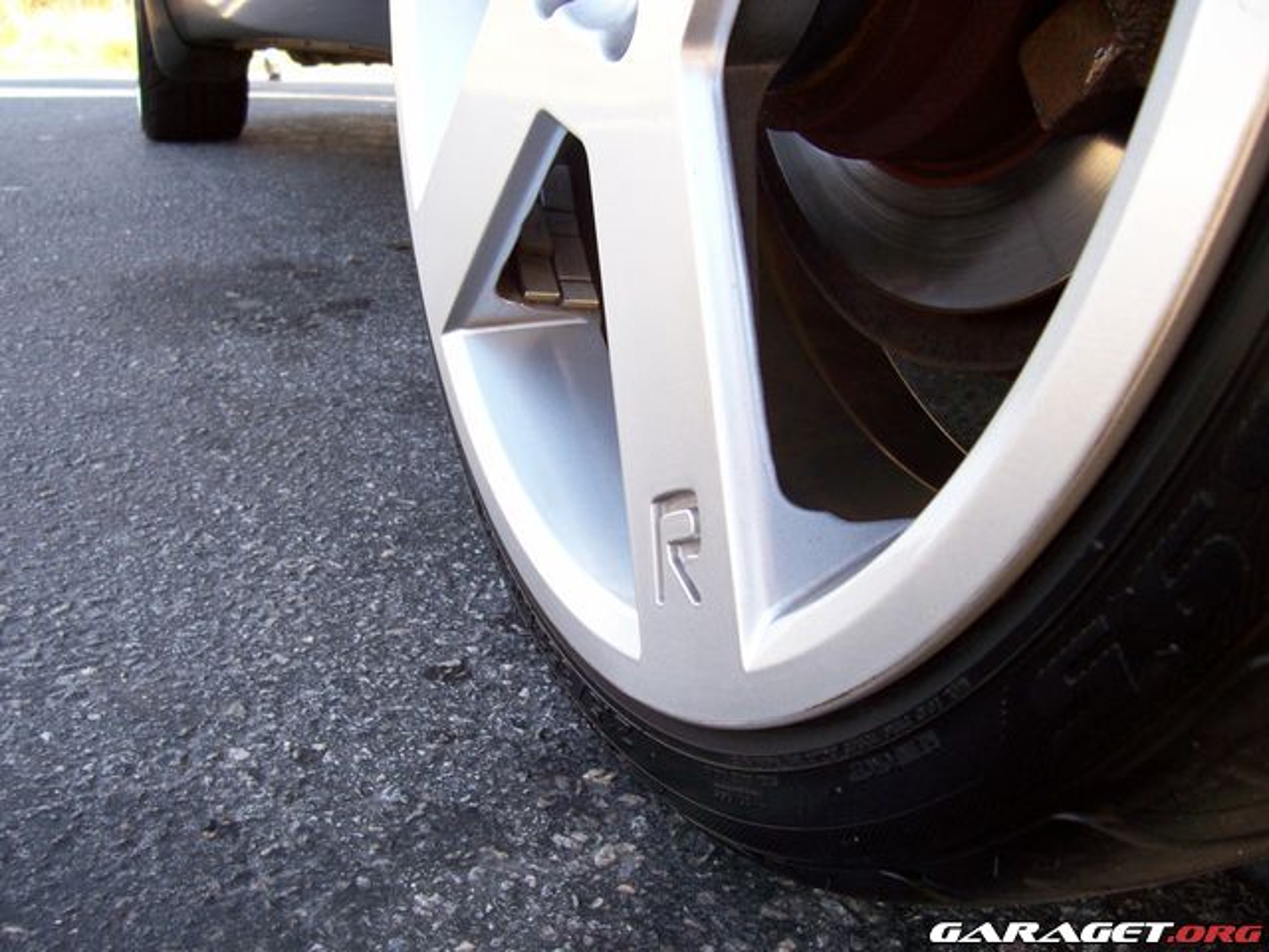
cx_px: 634
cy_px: 476
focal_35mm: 34
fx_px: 1246
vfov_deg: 41.8
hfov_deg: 54.0
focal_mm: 5.6
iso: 80
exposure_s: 1/127
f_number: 2.7
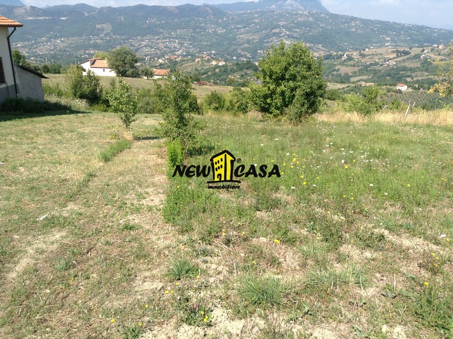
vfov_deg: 42.9
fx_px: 432
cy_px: 170
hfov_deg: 55.4
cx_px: 226
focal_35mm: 33
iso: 32
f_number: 2.4
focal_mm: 3.3
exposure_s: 1/920
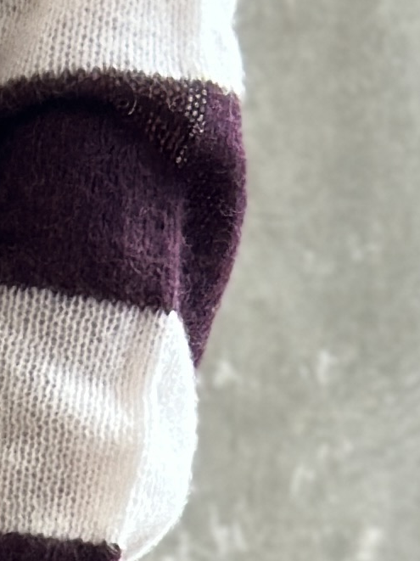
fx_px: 4745
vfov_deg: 6.2
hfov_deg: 5.0
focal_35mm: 293
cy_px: 1666
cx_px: -430
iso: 125
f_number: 1.78
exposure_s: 1/107
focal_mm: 6.86
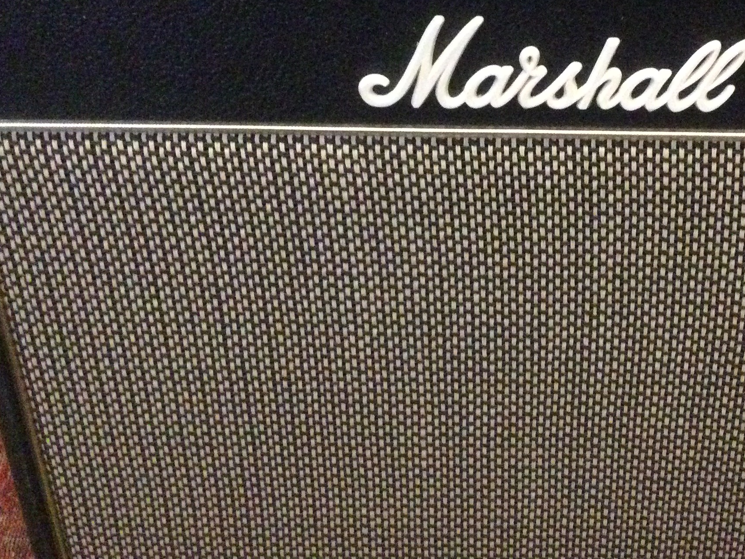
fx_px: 1270
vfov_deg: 24.7
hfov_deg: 32.2
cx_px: 547
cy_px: 179
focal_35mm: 59
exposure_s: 1/17
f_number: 2.4
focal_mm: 3.3
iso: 640
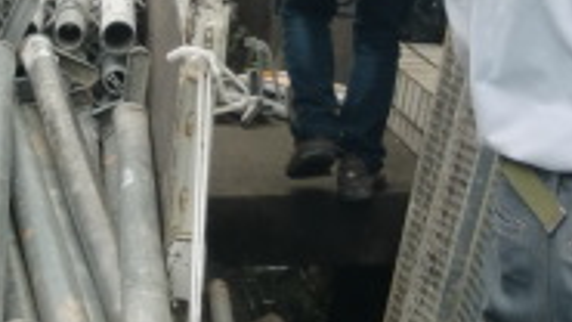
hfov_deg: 13.6
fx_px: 2396
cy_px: 31
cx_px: 291
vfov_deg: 7.7
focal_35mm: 158
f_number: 4
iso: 64
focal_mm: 7.27
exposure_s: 1/100
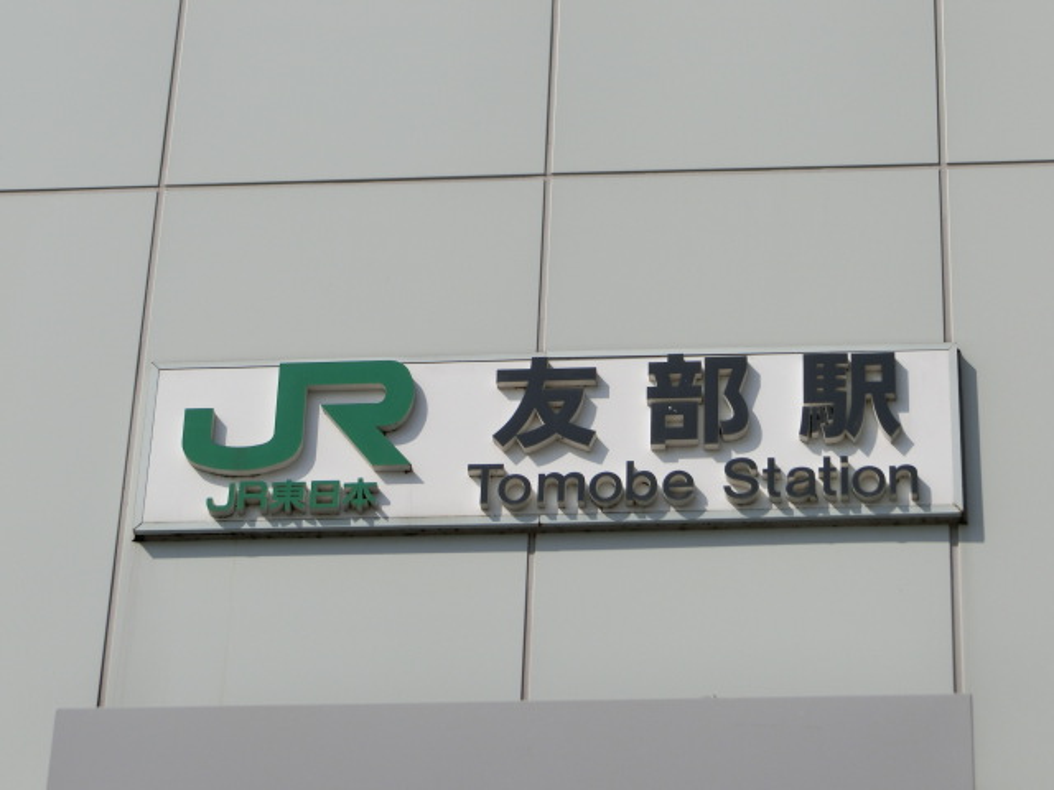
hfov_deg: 15.9
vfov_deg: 12.0
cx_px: 527
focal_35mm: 124
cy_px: 395
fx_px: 3776
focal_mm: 22.1
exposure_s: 1/320
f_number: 11.5
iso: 80
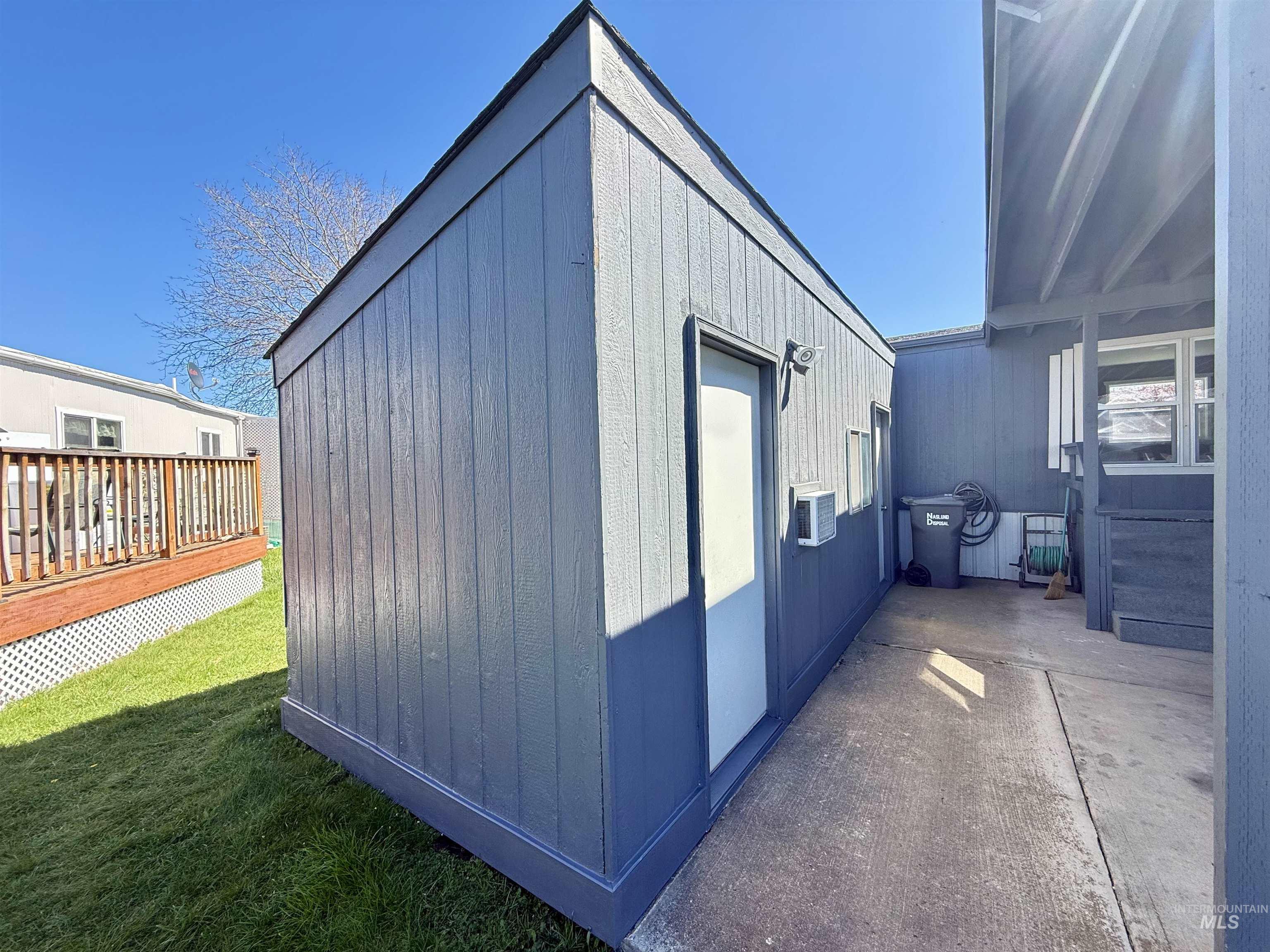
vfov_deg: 85.7
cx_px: 635
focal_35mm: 14
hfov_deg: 102.1
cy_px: 476
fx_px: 514
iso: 64
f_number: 2.2
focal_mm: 2.22
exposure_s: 1/448
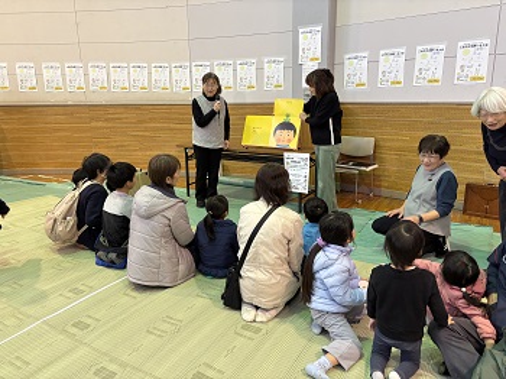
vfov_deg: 53.0
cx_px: 253
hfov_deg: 67.3
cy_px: 190
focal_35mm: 26
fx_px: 380
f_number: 1.6
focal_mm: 5.96
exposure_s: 1/50
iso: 250
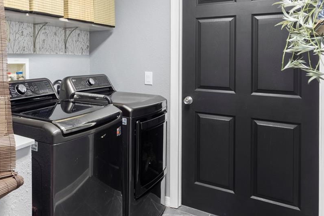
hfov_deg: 57.4
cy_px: 85
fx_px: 270
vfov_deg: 43.3
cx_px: 66
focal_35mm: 30
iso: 100
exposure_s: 8
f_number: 8
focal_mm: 10
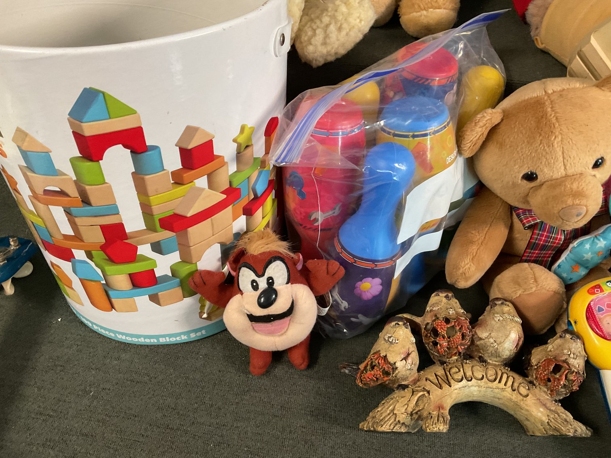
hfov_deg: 61.7
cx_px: 306
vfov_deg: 48.2
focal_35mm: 29
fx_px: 512
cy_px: 229
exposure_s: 1/60
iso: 200
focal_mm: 3
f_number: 1.8
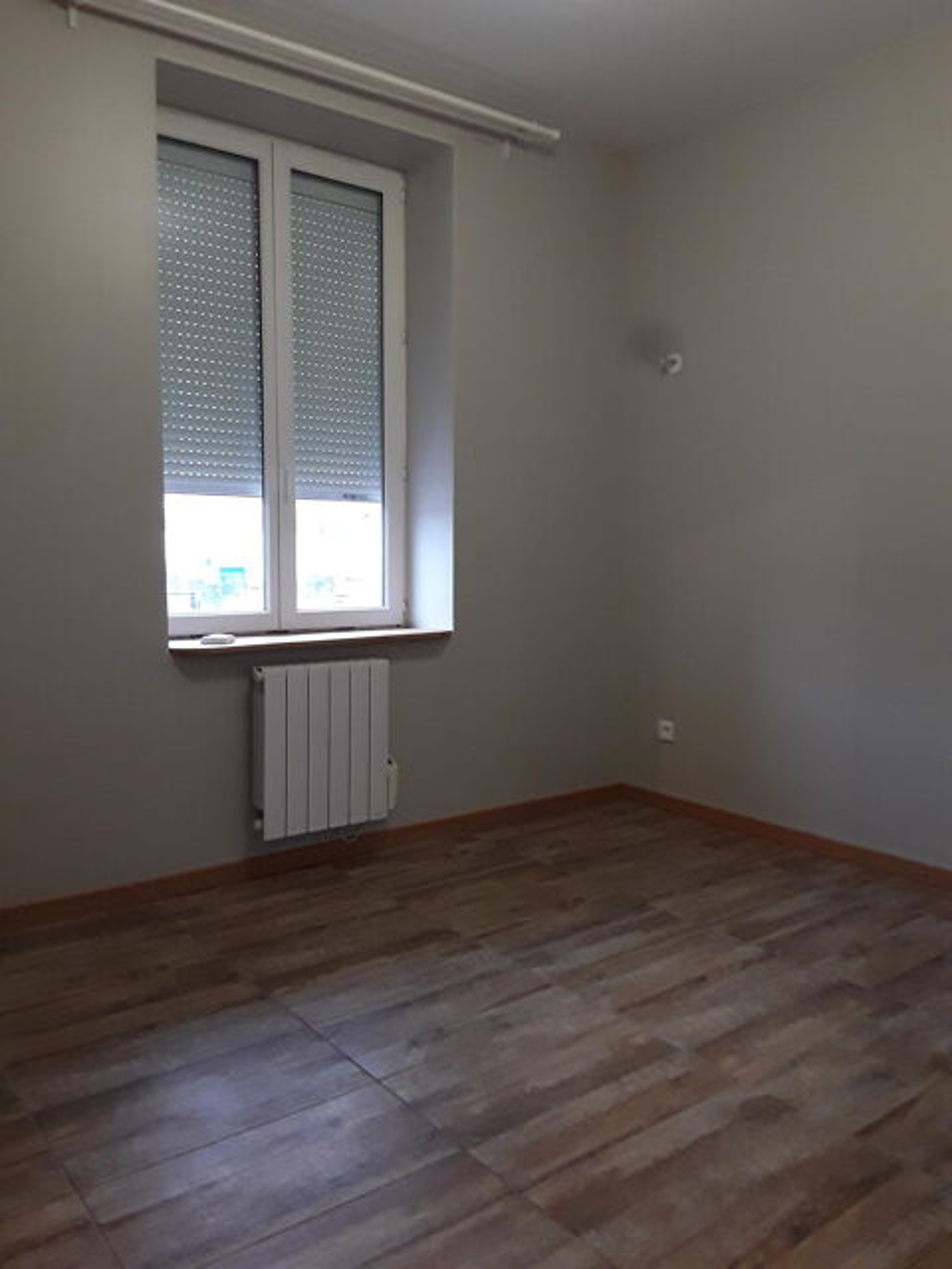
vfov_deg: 65.3
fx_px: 990
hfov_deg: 51.4
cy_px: 634
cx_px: 476
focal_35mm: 27
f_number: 1.9
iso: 160
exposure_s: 1/33
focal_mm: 2.91
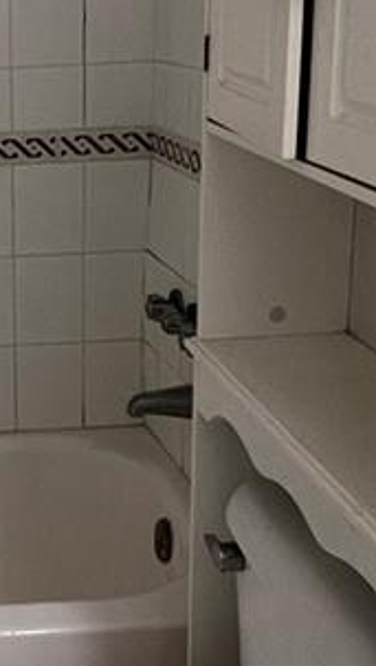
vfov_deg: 36.8
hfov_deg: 19.4
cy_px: 224
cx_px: -145
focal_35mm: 56
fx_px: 990
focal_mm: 1.57
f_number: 1.8
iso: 200
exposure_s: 1/60
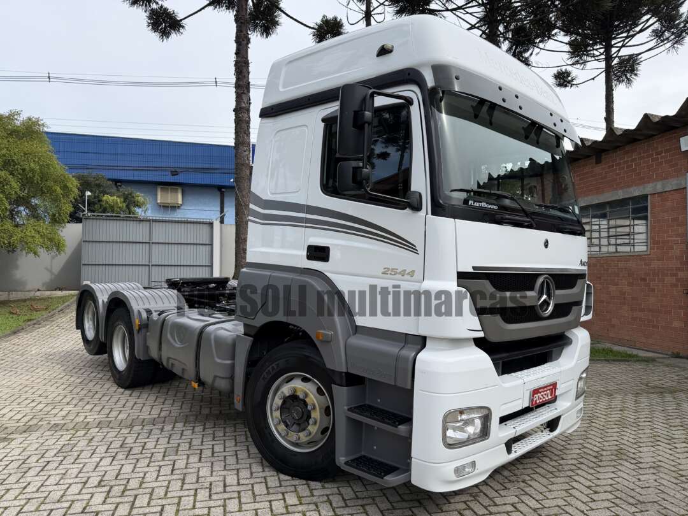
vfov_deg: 56.8
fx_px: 477
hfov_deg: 71.6
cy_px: 258
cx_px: 344
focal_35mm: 24
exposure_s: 1/3021
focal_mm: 6.76
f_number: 1.78
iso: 80
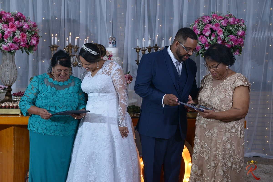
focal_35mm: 50
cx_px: 136
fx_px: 379
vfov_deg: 27.0
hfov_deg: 39.6
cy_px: 91
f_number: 5.6
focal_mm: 50
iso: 1100
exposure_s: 1/200
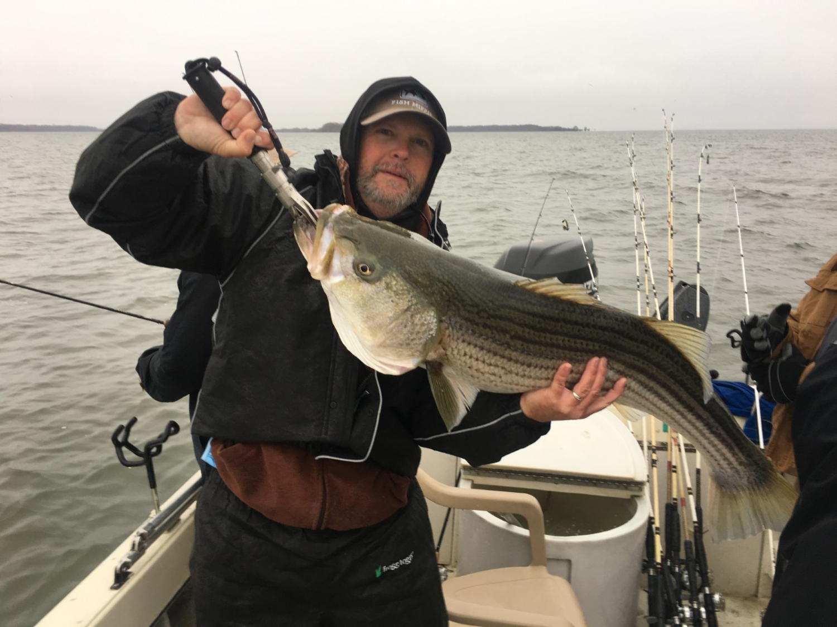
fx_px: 701
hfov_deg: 61.7
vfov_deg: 48.2
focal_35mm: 29
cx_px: 418
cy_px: 314
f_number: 2.2
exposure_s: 1/60
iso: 32
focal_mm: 4.15
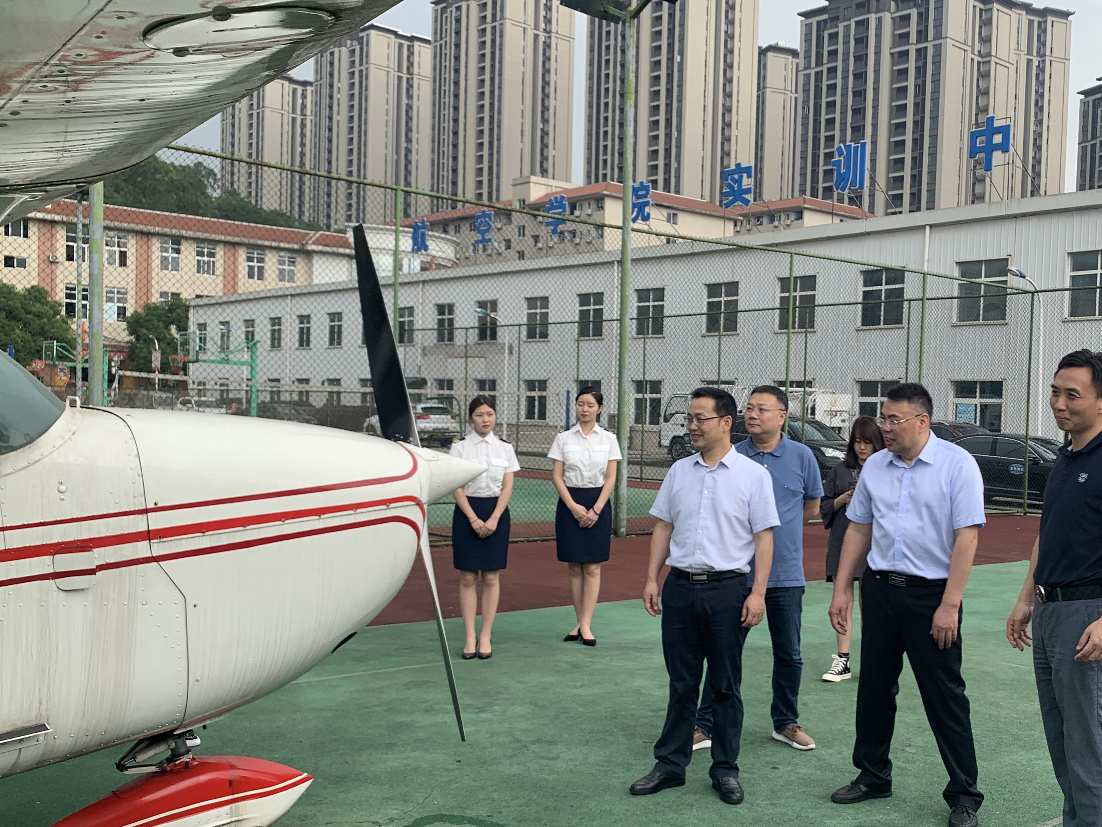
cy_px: 474
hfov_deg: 48.2
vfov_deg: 37.6
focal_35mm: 38
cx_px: 733
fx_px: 1210
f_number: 1.8
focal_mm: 4.25
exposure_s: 1/815
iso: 25
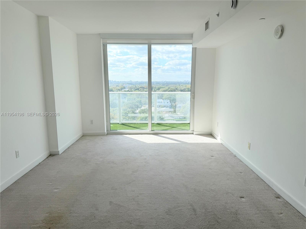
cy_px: 114
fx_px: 212
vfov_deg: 56.8
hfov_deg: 71.6
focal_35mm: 24
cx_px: 153
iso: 80
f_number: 1.78
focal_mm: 6.76
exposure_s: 1/1250
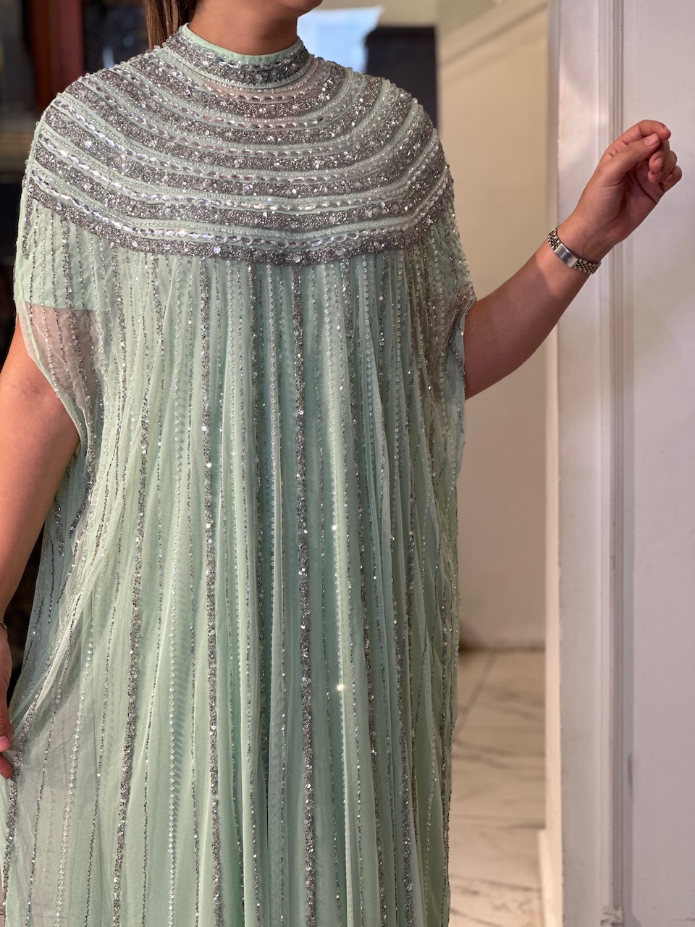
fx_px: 2061
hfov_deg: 19.1
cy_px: 464
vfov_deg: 25.3
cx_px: 348
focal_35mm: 77
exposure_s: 1/100
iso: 40
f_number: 2.8
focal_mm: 9
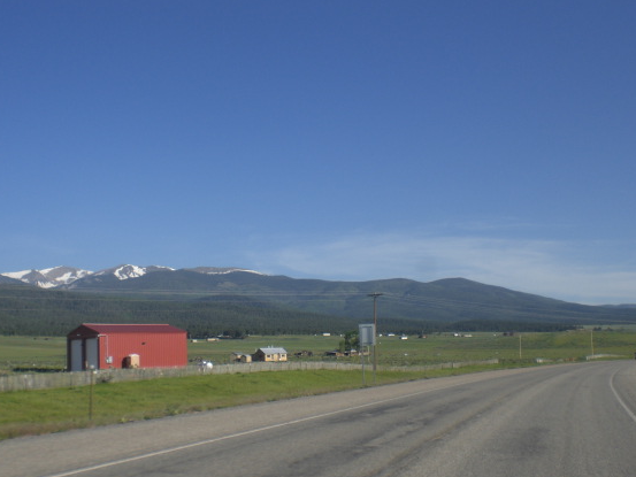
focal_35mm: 44
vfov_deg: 32.9
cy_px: 264
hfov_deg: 42.9
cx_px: 279
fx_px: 809
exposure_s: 1/400
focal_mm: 6.3
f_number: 4.4
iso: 50
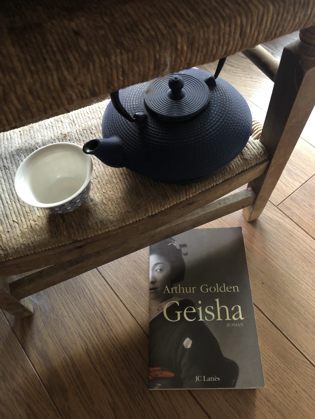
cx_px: 158
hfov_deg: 49.7
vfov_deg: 63.4
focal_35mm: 28
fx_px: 340
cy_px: 210
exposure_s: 1/4
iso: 125
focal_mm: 3.99
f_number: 1.8
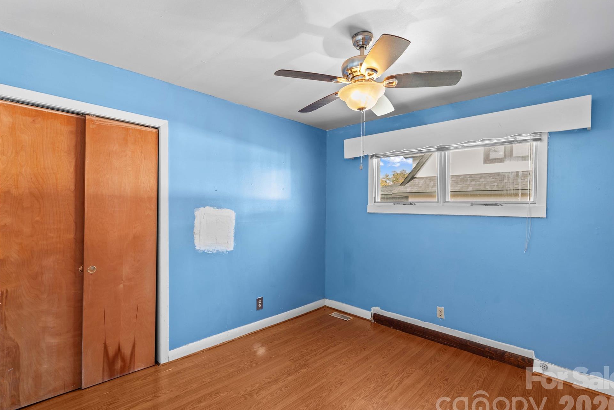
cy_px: 212
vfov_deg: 70.4
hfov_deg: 93.3
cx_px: 301
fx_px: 290
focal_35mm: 17
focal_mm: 16
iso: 100
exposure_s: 1
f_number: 8
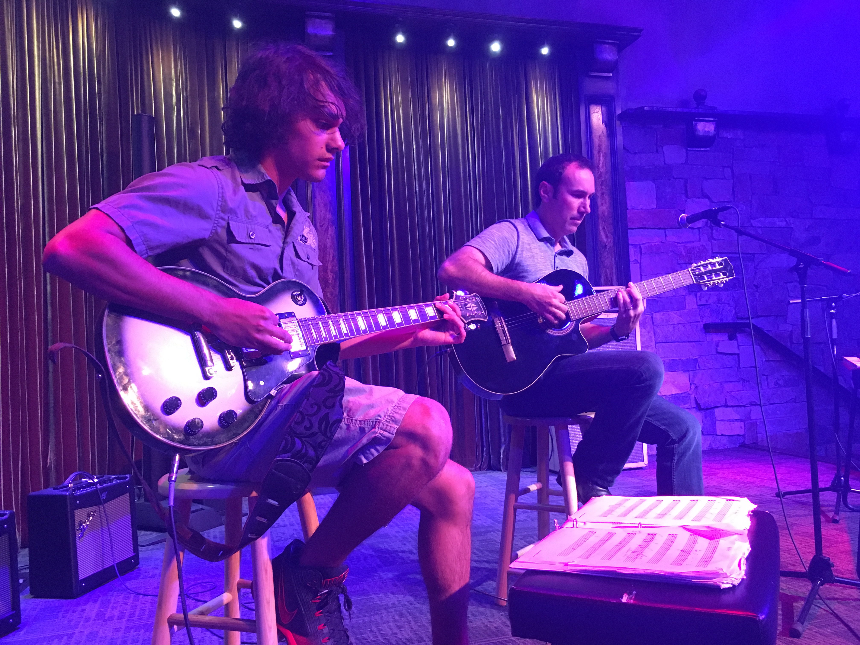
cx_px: 430
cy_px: 322
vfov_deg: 48.2
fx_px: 720
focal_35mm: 29
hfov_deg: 61.7
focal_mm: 4.15
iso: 200
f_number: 2.2
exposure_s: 1/30
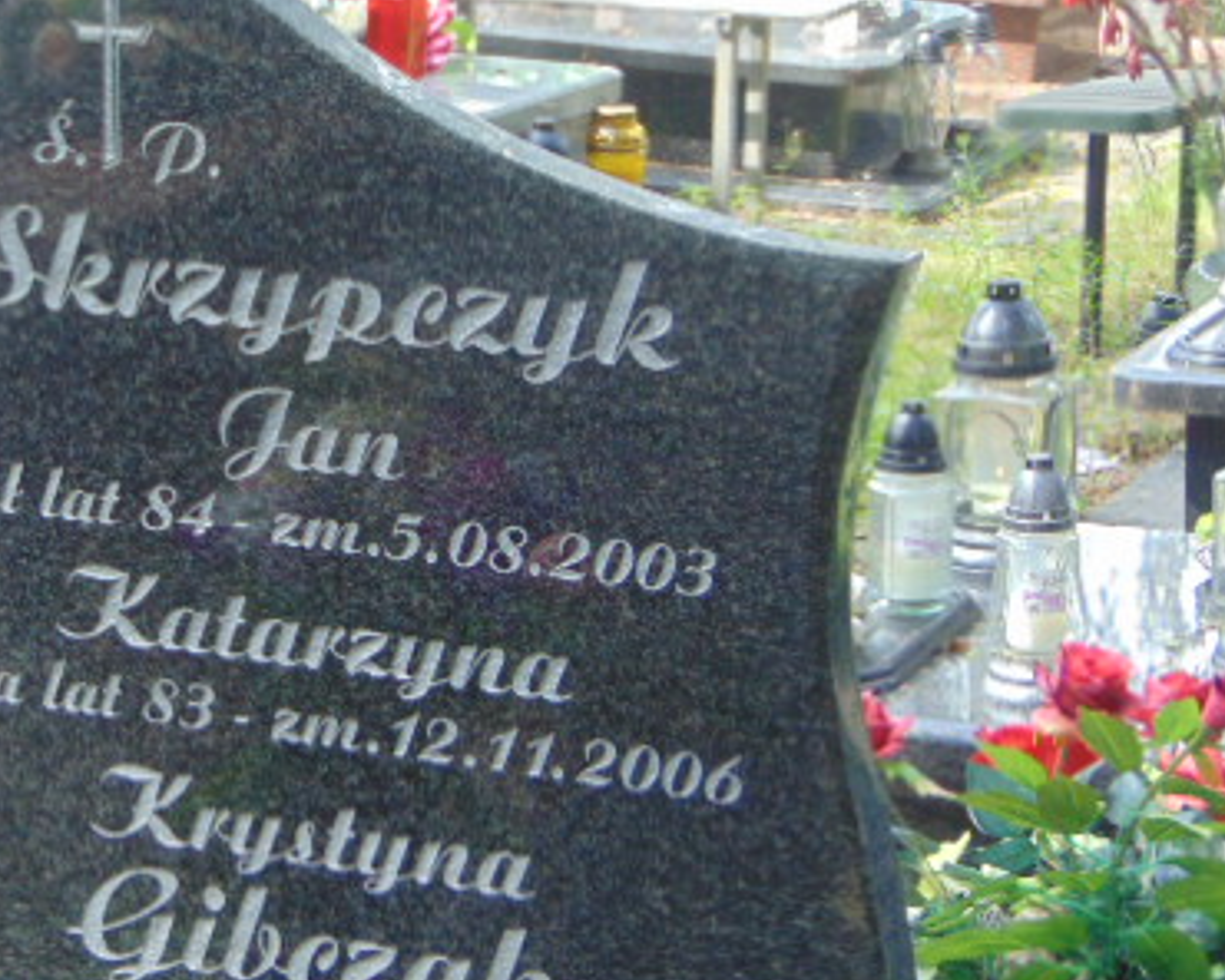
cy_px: 573
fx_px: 4351
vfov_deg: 12.8
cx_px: 401
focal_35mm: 120
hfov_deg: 16.0
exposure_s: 1/100
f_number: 3.7
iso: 160
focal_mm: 12.8
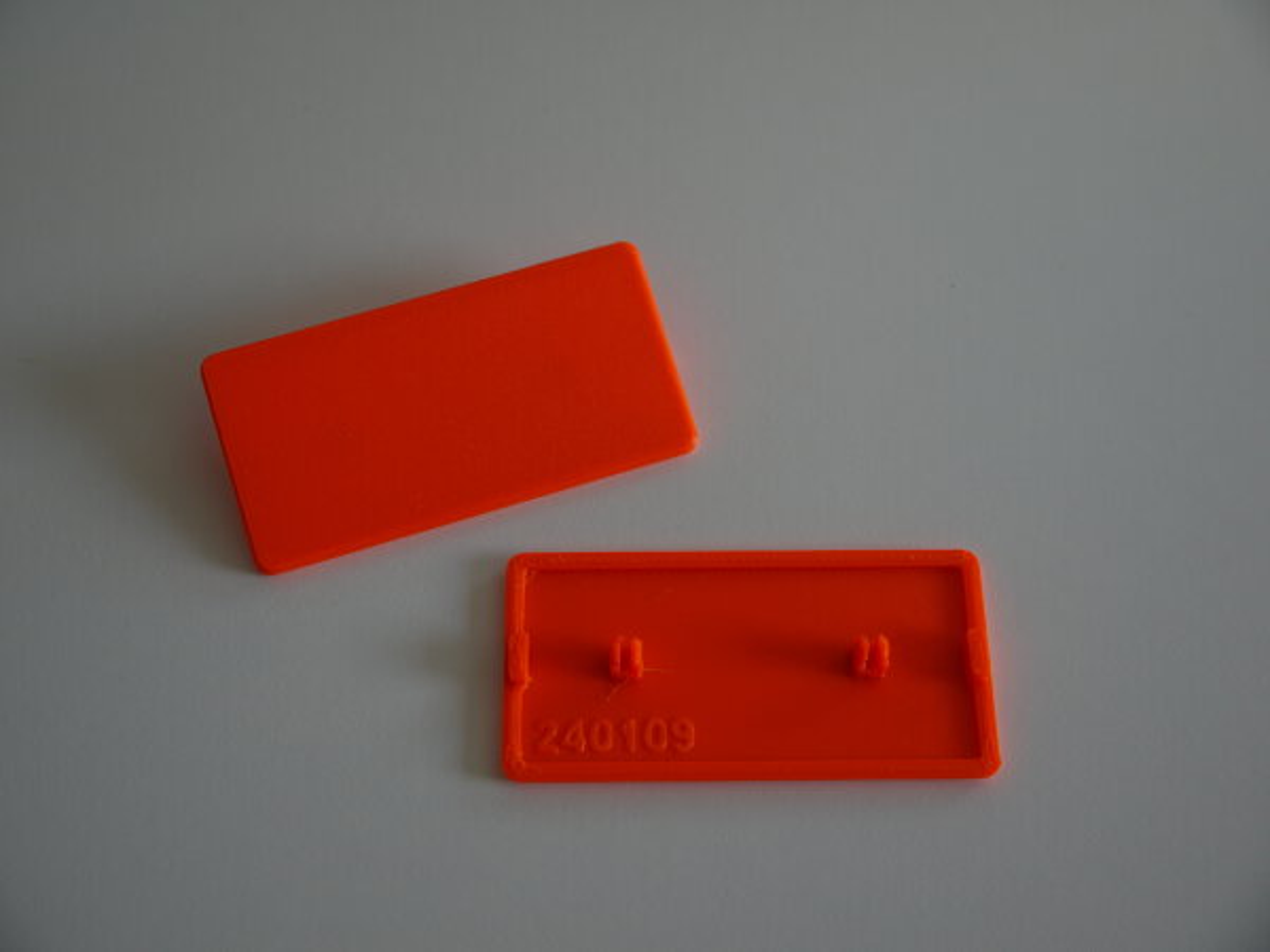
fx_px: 1761
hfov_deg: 39.7
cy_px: 476
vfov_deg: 30.3
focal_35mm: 48
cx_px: 635
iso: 100
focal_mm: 24
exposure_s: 1/100
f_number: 4.5
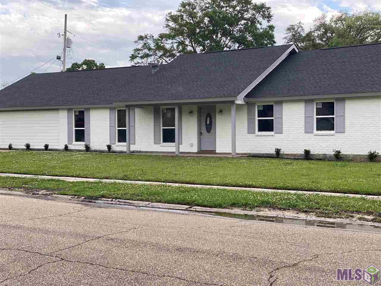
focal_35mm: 52
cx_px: 190
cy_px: 143
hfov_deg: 36.8
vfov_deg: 28.0
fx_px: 572
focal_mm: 6
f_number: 2
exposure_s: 1/122
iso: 25
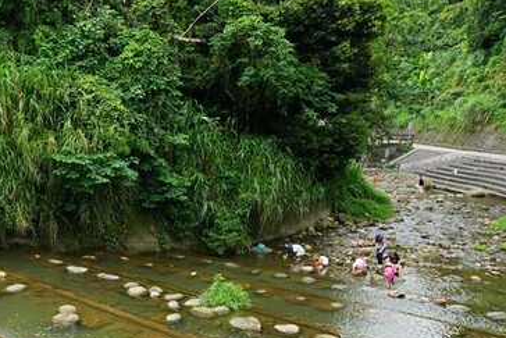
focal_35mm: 49
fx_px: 689
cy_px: 327
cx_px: 53
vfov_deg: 26.3
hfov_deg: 37.7
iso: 160
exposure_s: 1/80
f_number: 4.5
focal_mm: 21
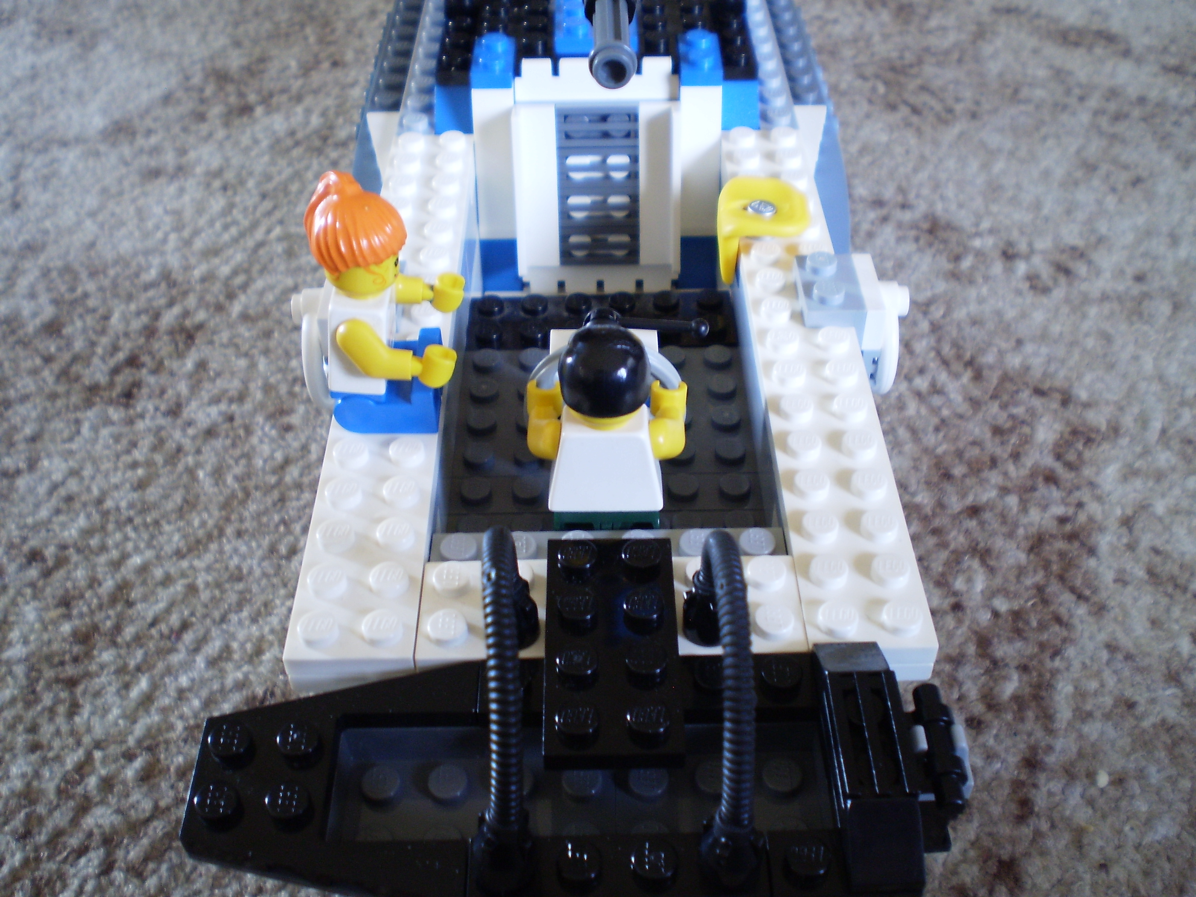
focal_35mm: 36
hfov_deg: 51.4
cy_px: 448
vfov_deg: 39.7
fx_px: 1244
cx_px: 598
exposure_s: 1/8
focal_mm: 6.3
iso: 125
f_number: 3.1
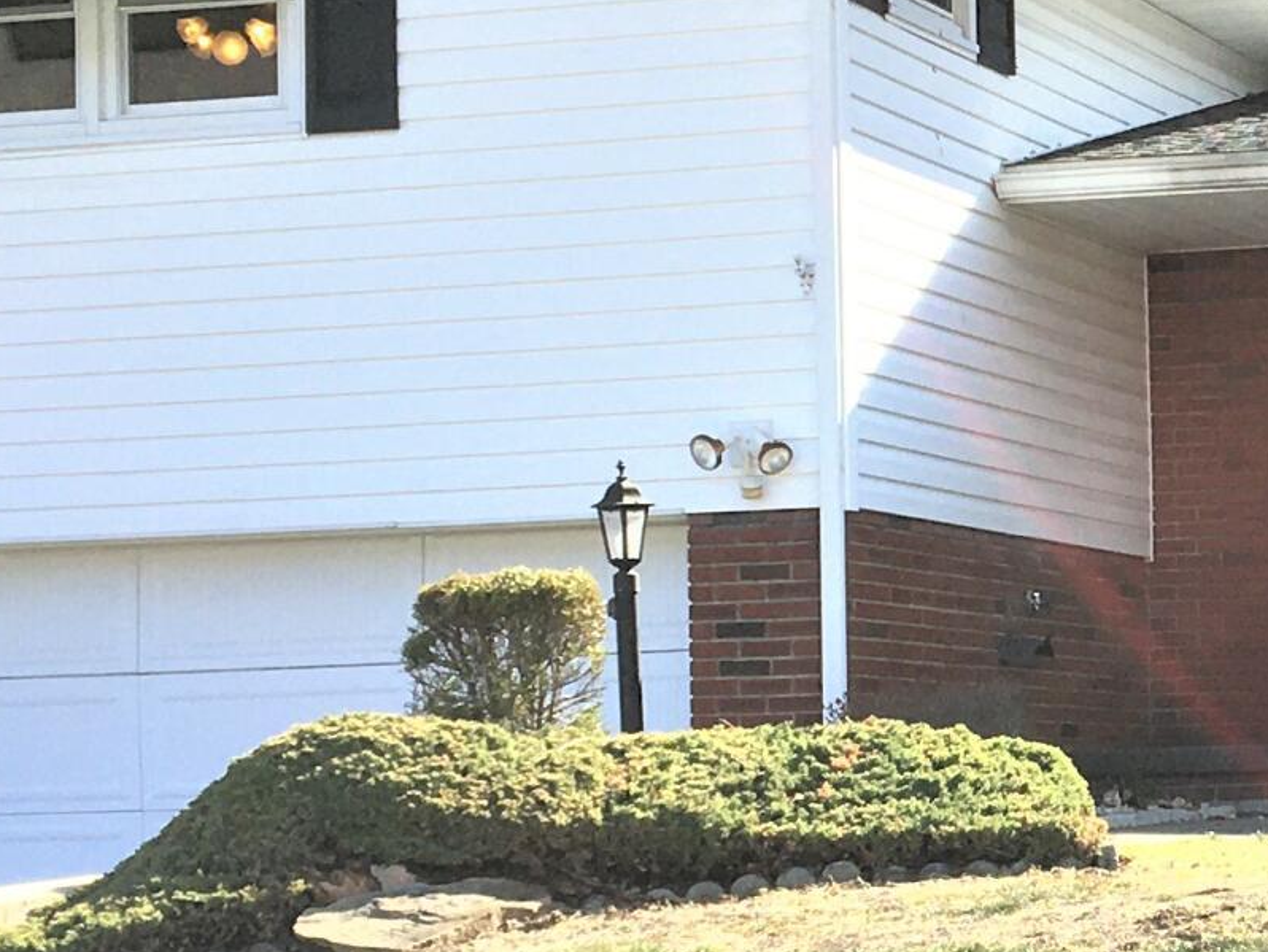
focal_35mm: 109
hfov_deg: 17.2
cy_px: 688
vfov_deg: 13.6
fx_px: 3994
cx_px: 1525
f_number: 2.2
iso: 25
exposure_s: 1/605
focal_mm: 4.15
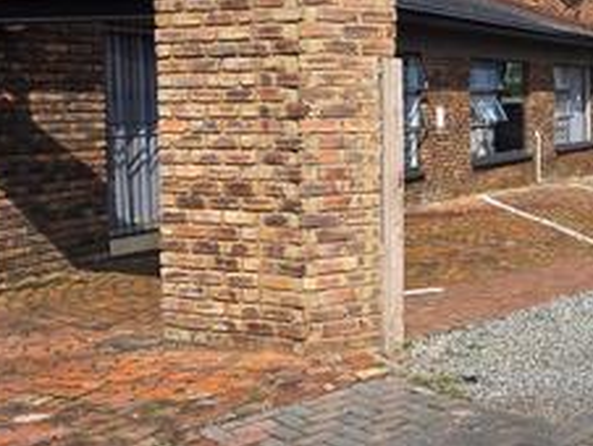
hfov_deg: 35.7
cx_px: 638
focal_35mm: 46
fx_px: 789
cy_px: 110
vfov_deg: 31.0
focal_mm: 2.2
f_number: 1.9
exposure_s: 1/2510
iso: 40
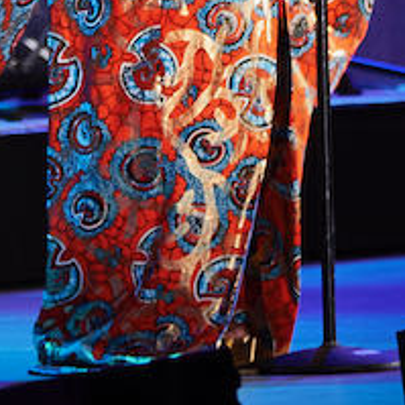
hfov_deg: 1.5
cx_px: 96
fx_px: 15964
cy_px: -252
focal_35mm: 1206
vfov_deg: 1.5
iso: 800
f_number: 2.8
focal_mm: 145
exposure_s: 1/200
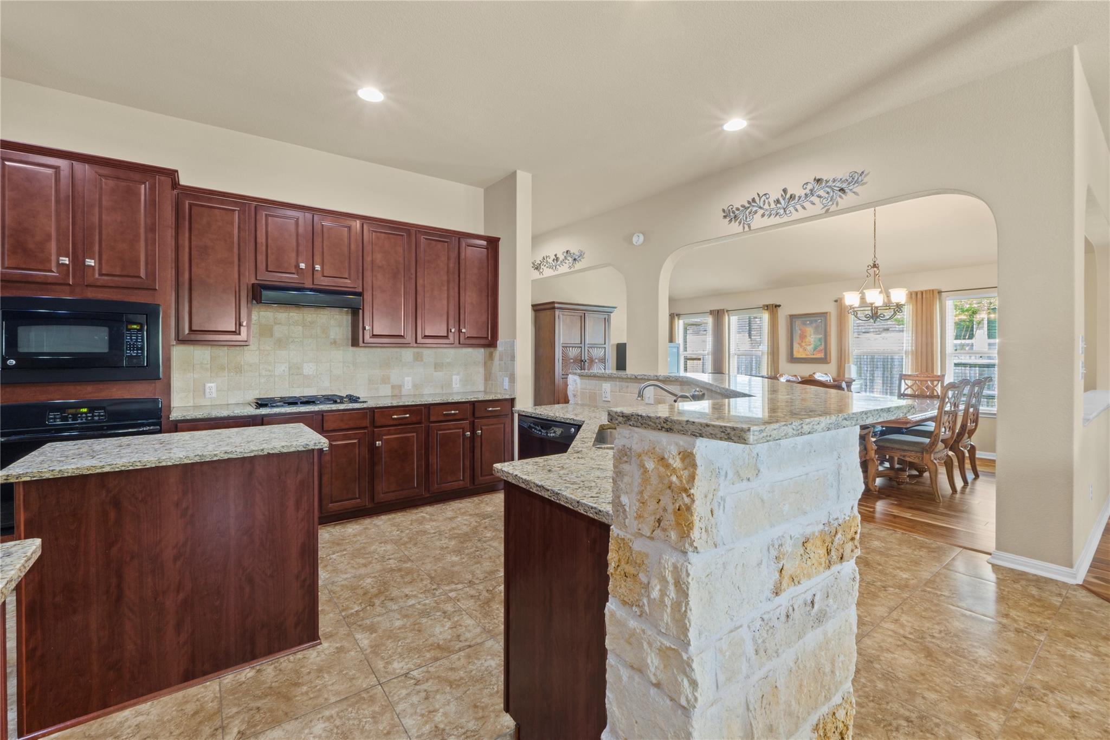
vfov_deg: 77.3
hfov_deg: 100.4
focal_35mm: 15
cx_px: 555
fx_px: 462
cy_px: 370
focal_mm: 10
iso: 250
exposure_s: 6
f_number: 11
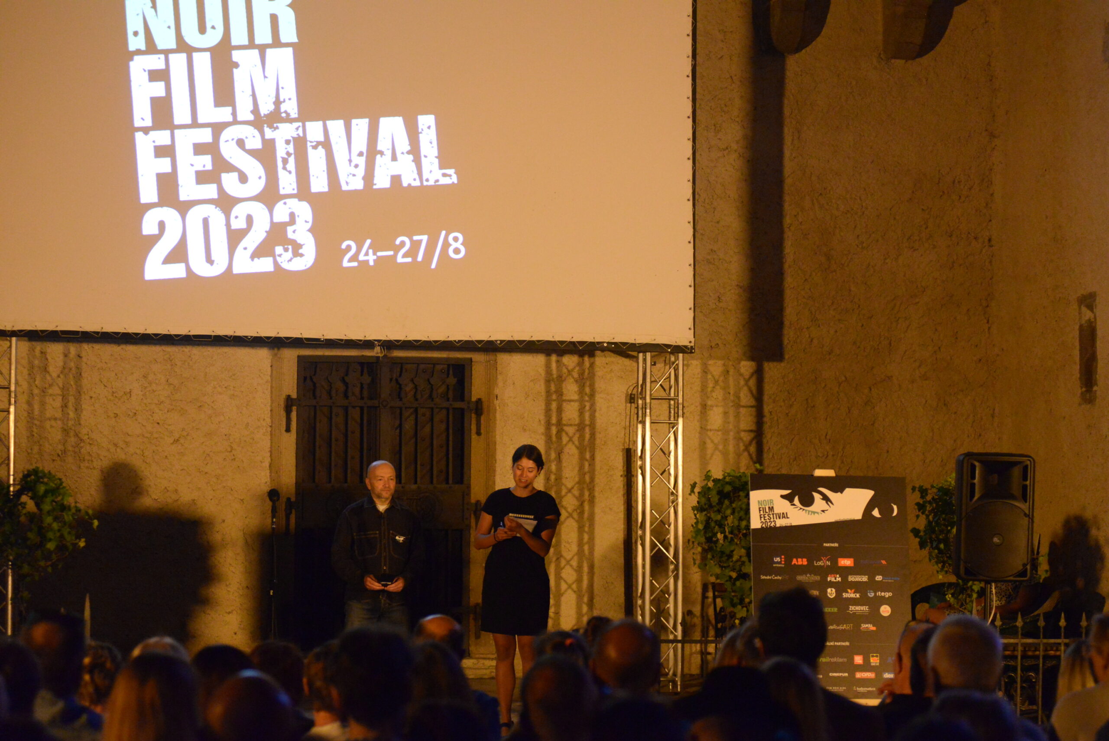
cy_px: 370
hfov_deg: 25.4
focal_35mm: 80
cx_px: 554
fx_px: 2465
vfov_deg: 17.1
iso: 6400
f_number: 3.5
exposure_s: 1/60
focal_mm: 80
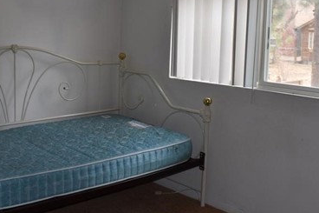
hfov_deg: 41.6
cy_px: 65
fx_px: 416
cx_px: 117
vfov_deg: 28.4
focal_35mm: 47
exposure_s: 1/125
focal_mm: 18
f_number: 5.6
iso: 450
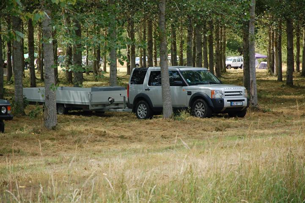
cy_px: 102
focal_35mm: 158
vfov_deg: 8.7
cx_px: 152
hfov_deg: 13.0
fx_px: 1334
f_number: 5.6
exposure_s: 1/400
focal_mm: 105
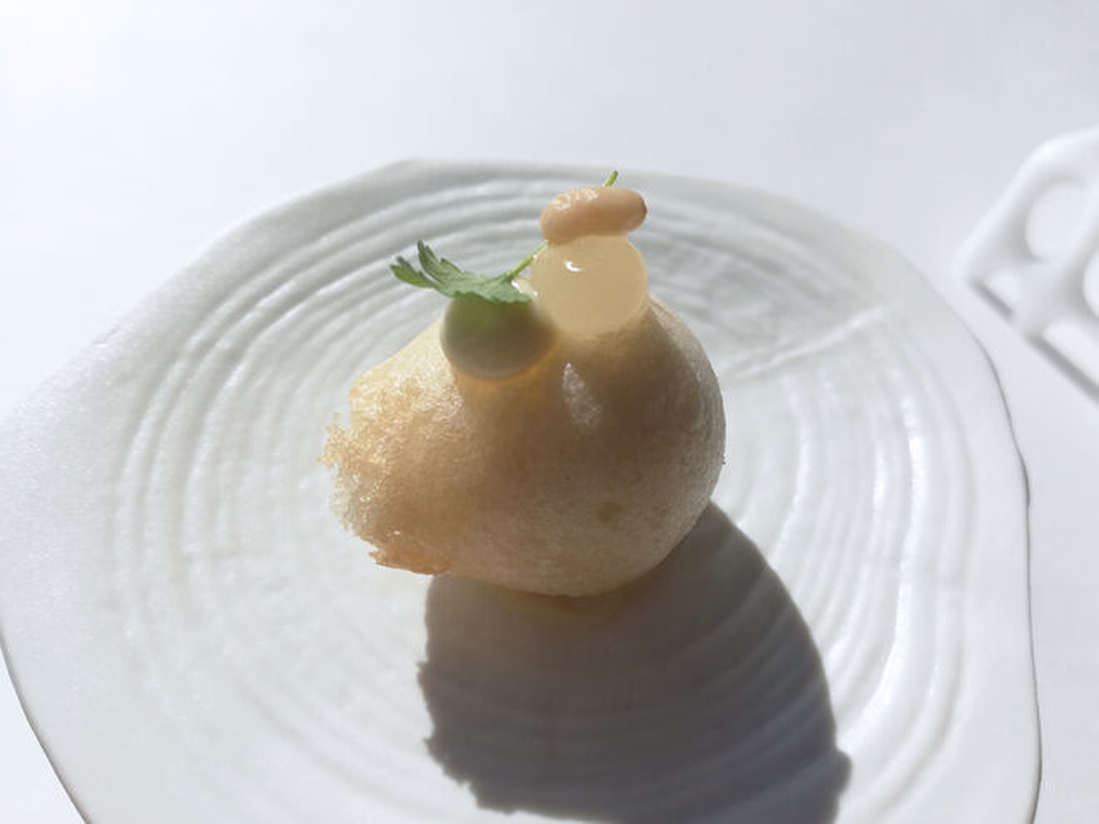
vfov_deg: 53.1
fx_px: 825
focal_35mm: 26
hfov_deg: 67.3
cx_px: 550
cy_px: 412
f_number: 2.2
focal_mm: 3.81
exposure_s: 1/463
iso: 50
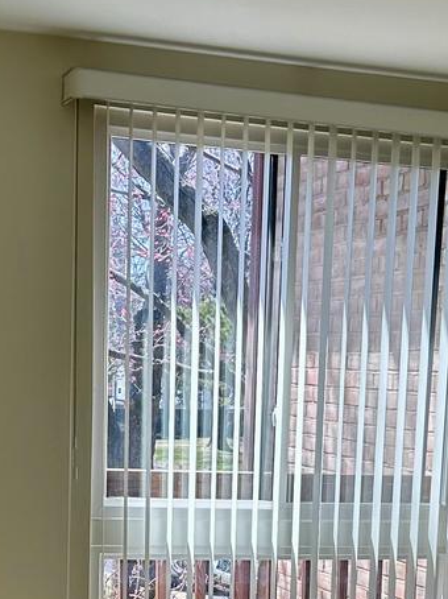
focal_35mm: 88
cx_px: 302
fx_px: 1520
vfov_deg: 21.2
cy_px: 658
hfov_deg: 16.7
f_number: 1.5
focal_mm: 5.7
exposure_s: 1/460
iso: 50
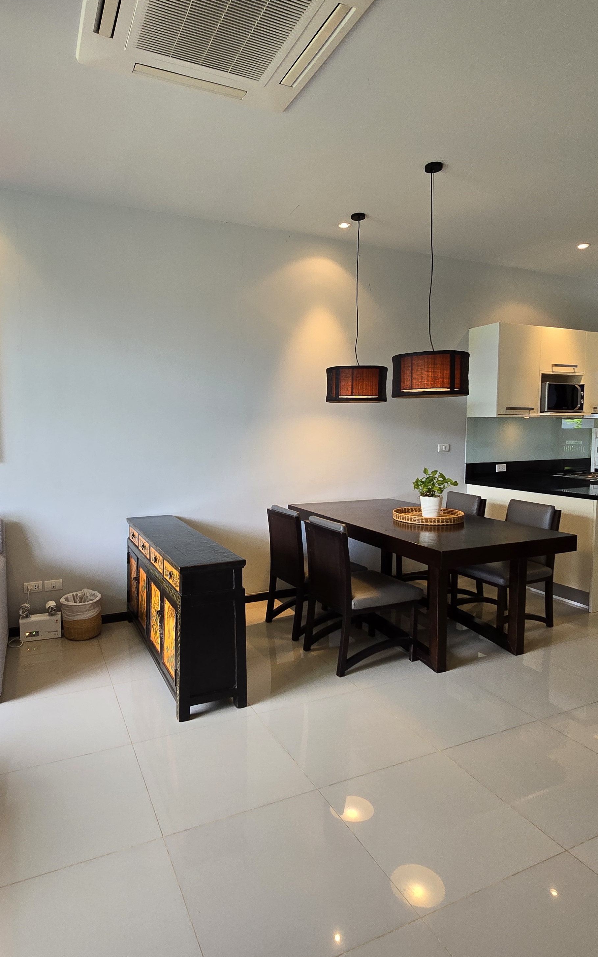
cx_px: 258
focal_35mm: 19
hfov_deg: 62.0
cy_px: 475
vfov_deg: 88.0
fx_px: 495
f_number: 2.2
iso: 80
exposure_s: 1/50
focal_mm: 2.2
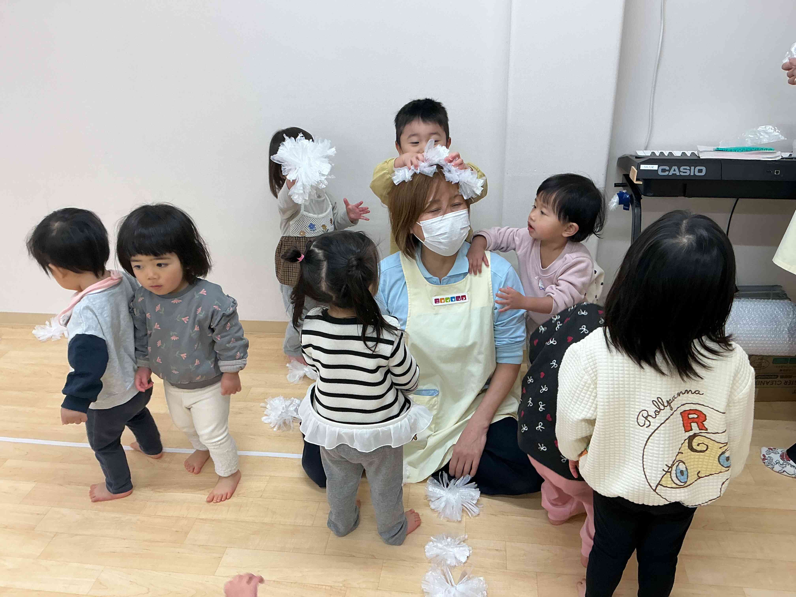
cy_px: 298
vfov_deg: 48.2
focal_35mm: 29
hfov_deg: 61.7
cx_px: 398
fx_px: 667
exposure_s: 1/120
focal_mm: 3
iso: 64
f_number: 1.8
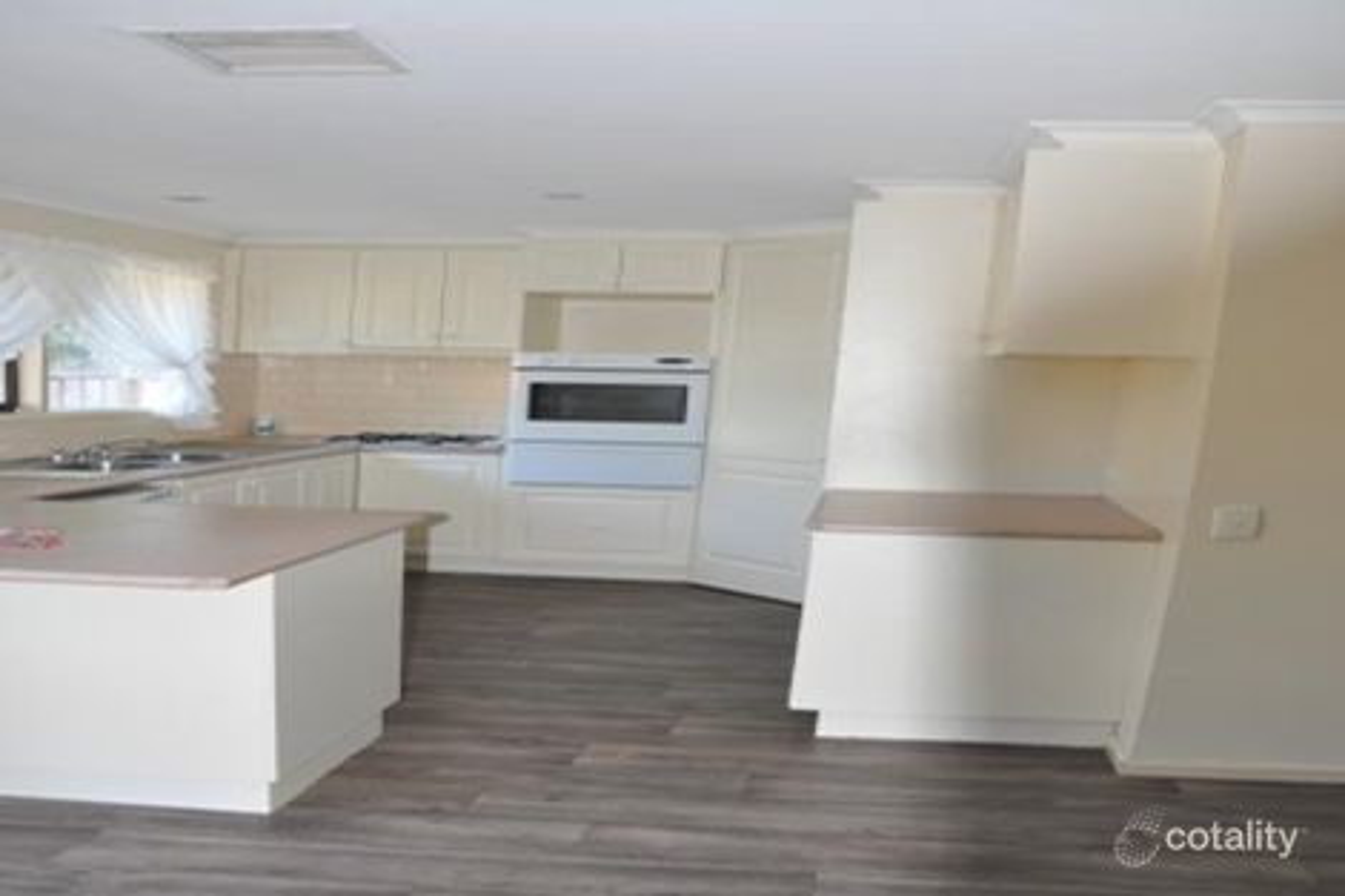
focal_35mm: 27
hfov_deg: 67.4
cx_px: 672
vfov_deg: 47.9
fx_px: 1008
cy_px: 448
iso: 800
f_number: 8
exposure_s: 1/30
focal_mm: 18
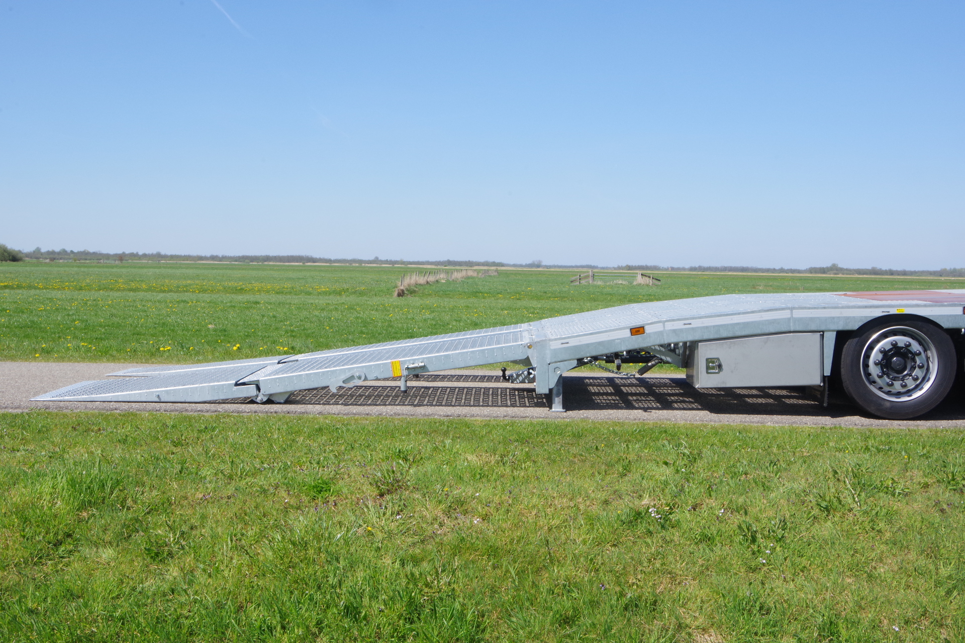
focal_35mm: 42
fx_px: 1126
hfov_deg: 46.4
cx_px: 482
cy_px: 322
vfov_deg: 31.9
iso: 400
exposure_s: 1/60
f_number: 22
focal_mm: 28
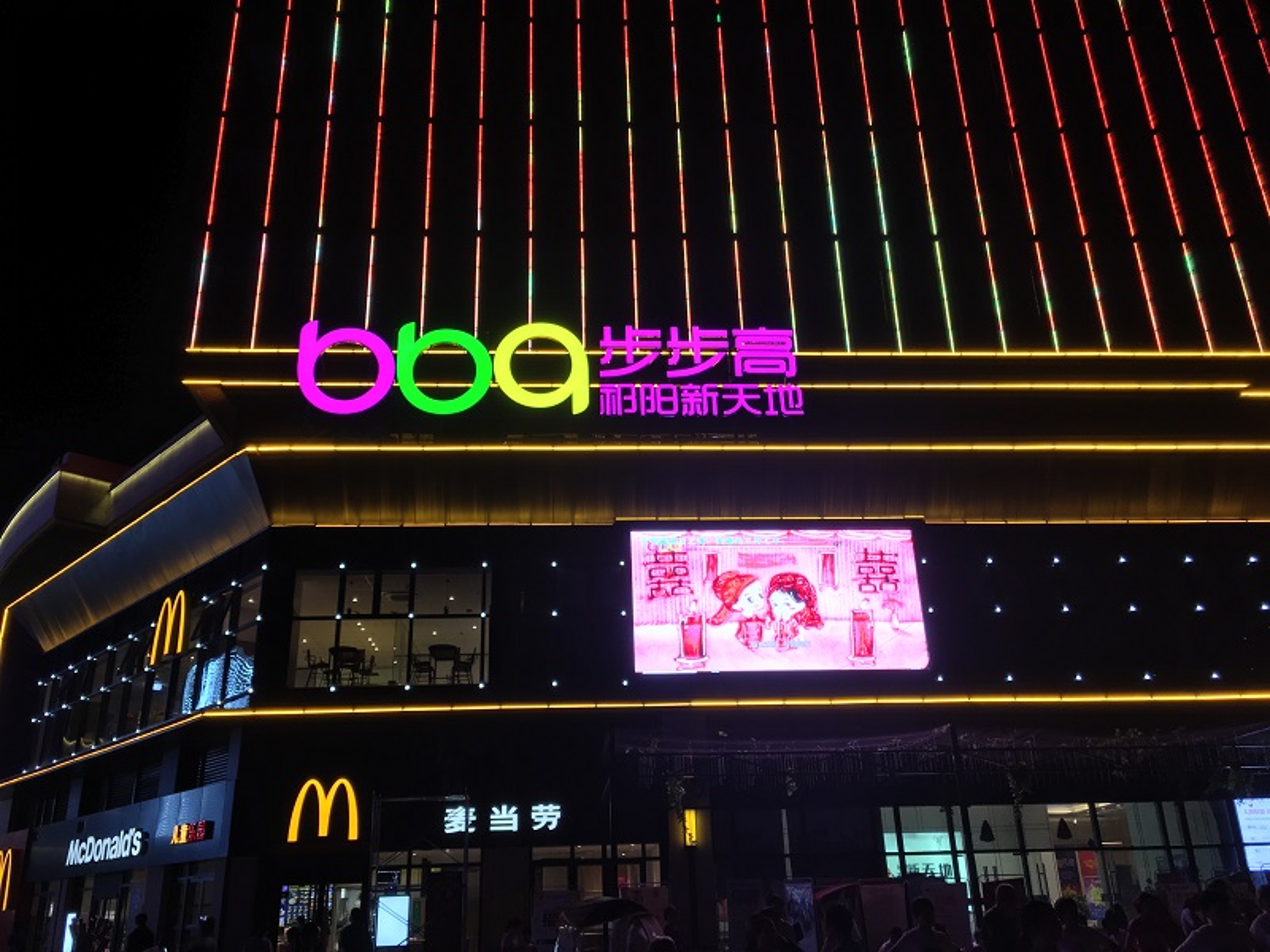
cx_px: 635
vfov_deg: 48.2
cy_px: 476
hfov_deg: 61.7
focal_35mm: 29
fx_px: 1064
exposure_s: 1/100
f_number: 2.2
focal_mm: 4.15
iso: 40
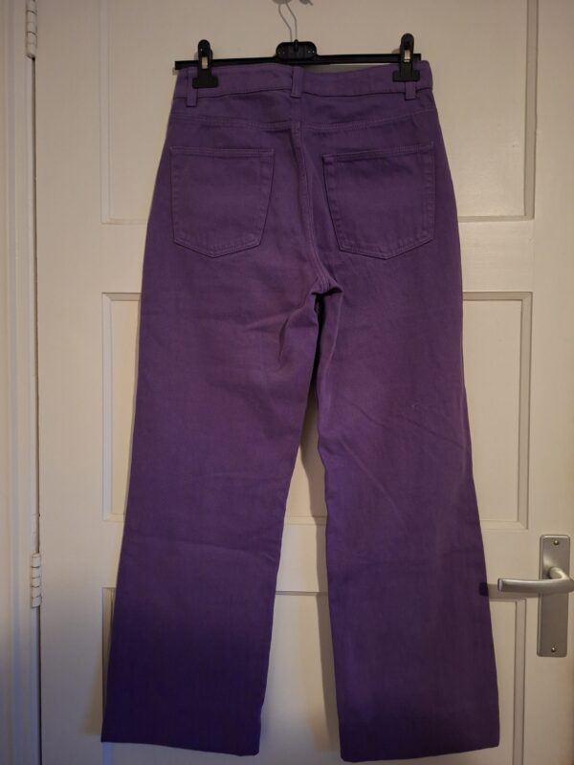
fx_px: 509
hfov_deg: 58.9
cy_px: 382
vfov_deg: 73.9
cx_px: 287
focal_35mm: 23
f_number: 1.8
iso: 1000
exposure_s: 1/20
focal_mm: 5.54
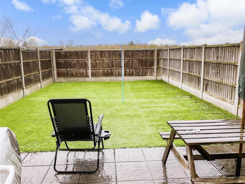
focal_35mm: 29
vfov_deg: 48.2
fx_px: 205
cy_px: 92
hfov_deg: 61.7
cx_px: 122
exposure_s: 1/120
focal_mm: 3
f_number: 1.8
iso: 20
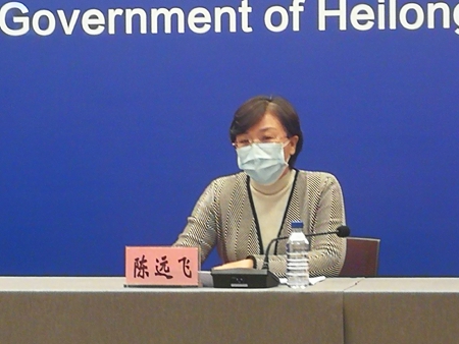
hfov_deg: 11.9
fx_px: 2202
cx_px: 230
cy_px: 172
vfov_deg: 9.0
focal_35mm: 166
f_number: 2.2
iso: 200
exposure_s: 1/40
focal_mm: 3.95
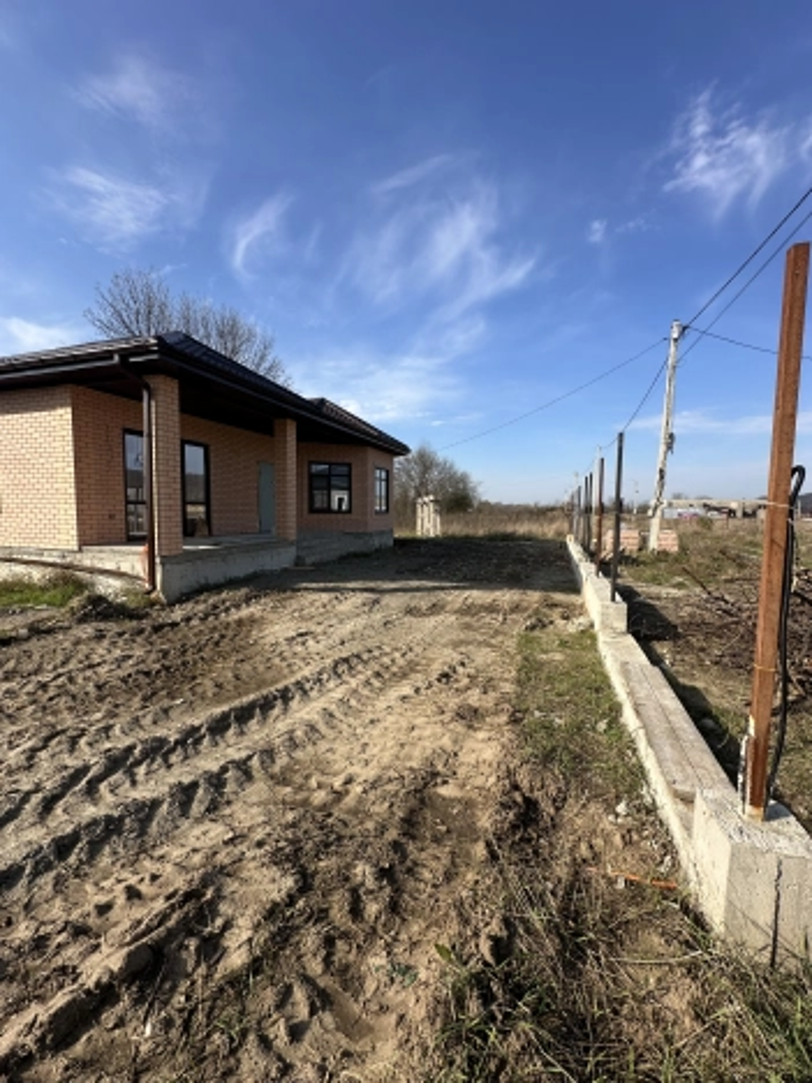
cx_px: 406
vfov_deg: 102.1
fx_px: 438
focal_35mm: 14
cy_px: 542
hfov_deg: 85.7
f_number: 2.2
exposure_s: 1/1689
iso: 50
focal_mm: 2.22
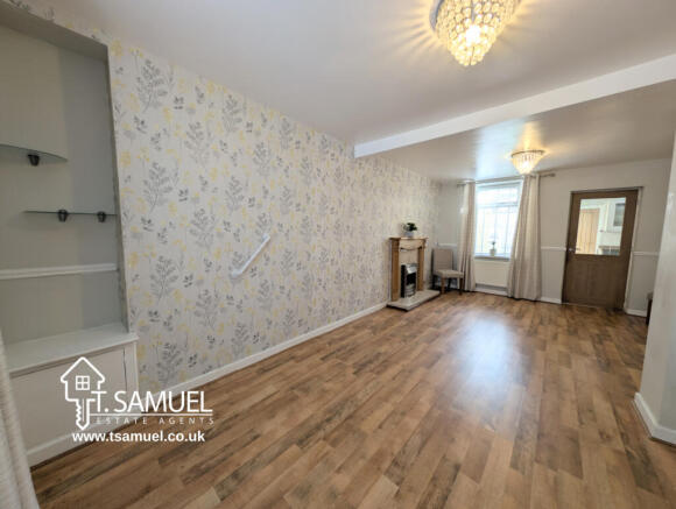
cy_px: 254
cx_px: 338
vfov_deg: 94.7
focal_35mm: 12
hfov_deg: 110.4
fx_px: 235
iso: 37
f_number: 1.95
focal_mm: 2.23
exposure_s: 1/35.4
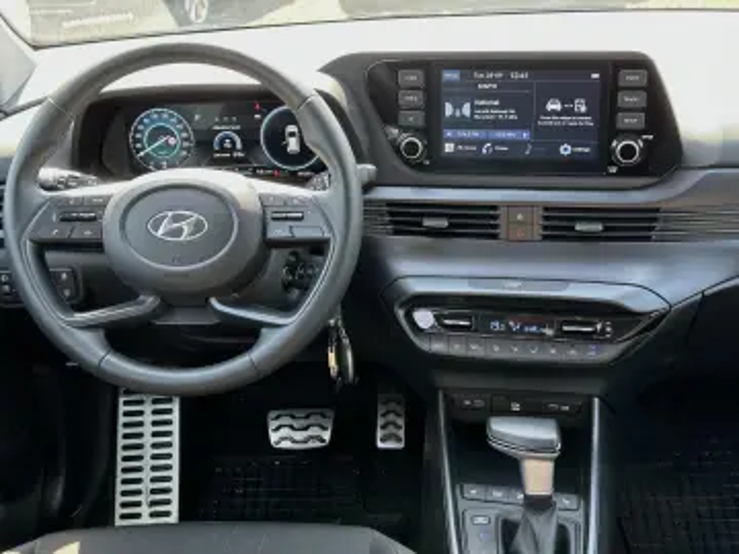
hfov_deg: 39.7
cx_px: 370
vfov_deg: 30.3
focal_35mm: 48
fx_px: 1025
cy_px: 277
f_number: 1.78
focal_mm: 6.86
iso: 80
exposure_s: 1/73
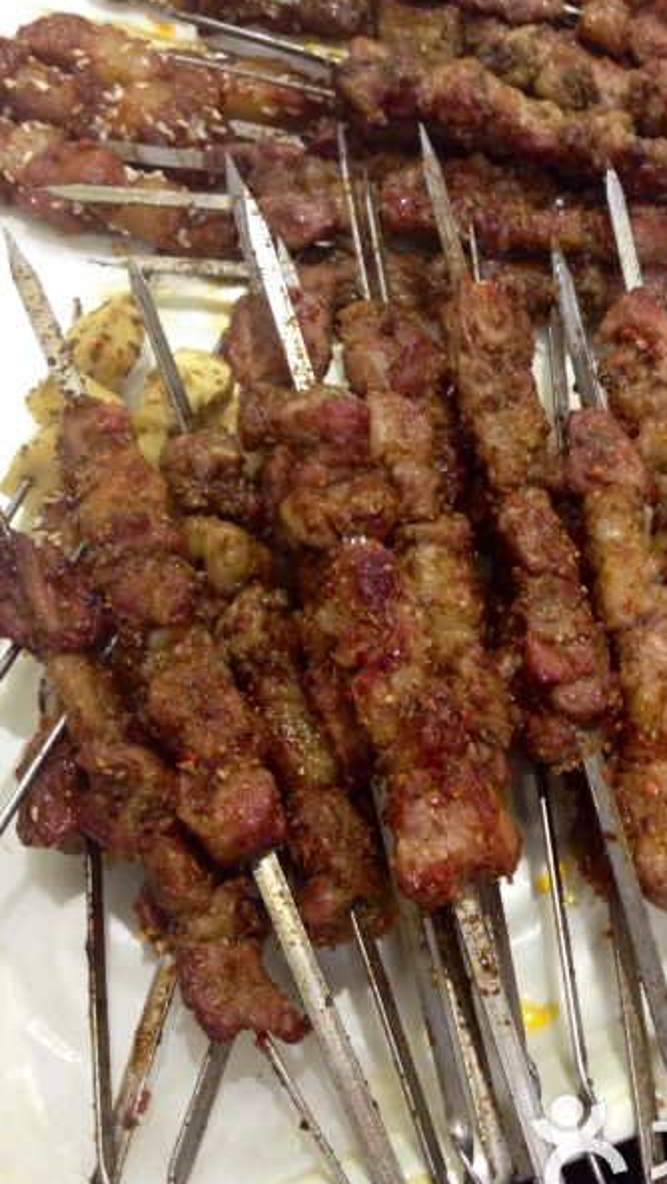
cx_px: 508
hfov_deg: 26.2
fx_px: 1413
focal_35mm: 45
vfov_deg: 45.4
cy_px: 547
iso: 125
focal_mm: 4.28
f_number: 2.4
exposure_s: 1/20
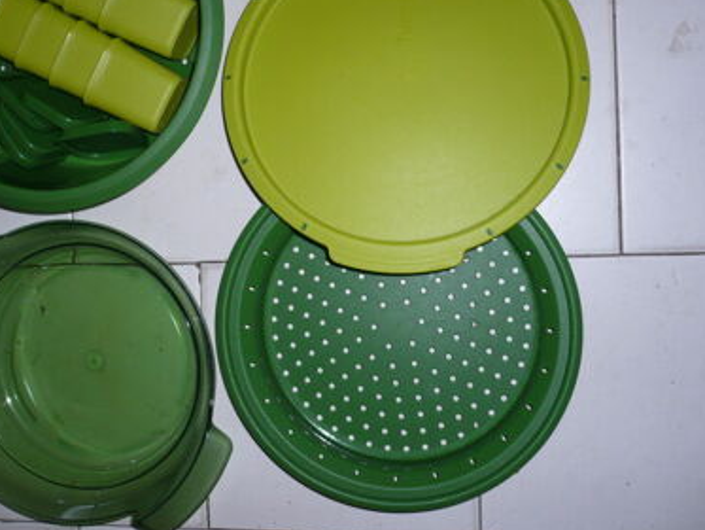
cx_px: 291
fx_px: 917
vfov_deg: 32.0
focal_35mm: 45
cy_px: 195
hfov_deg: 41.9
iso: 100
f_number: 2.8
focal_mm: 5.8
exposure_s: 1/30
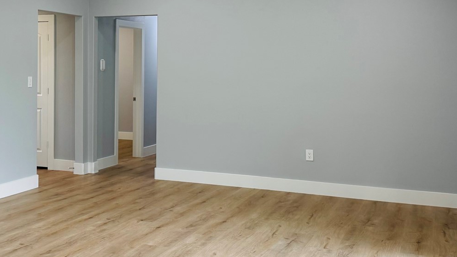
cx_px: 123
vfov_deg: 22.1
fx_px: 654
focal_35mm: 54
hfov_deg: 37.7
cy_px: 71
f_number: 1.78
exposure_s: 1/127
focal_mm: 6.76
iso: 100
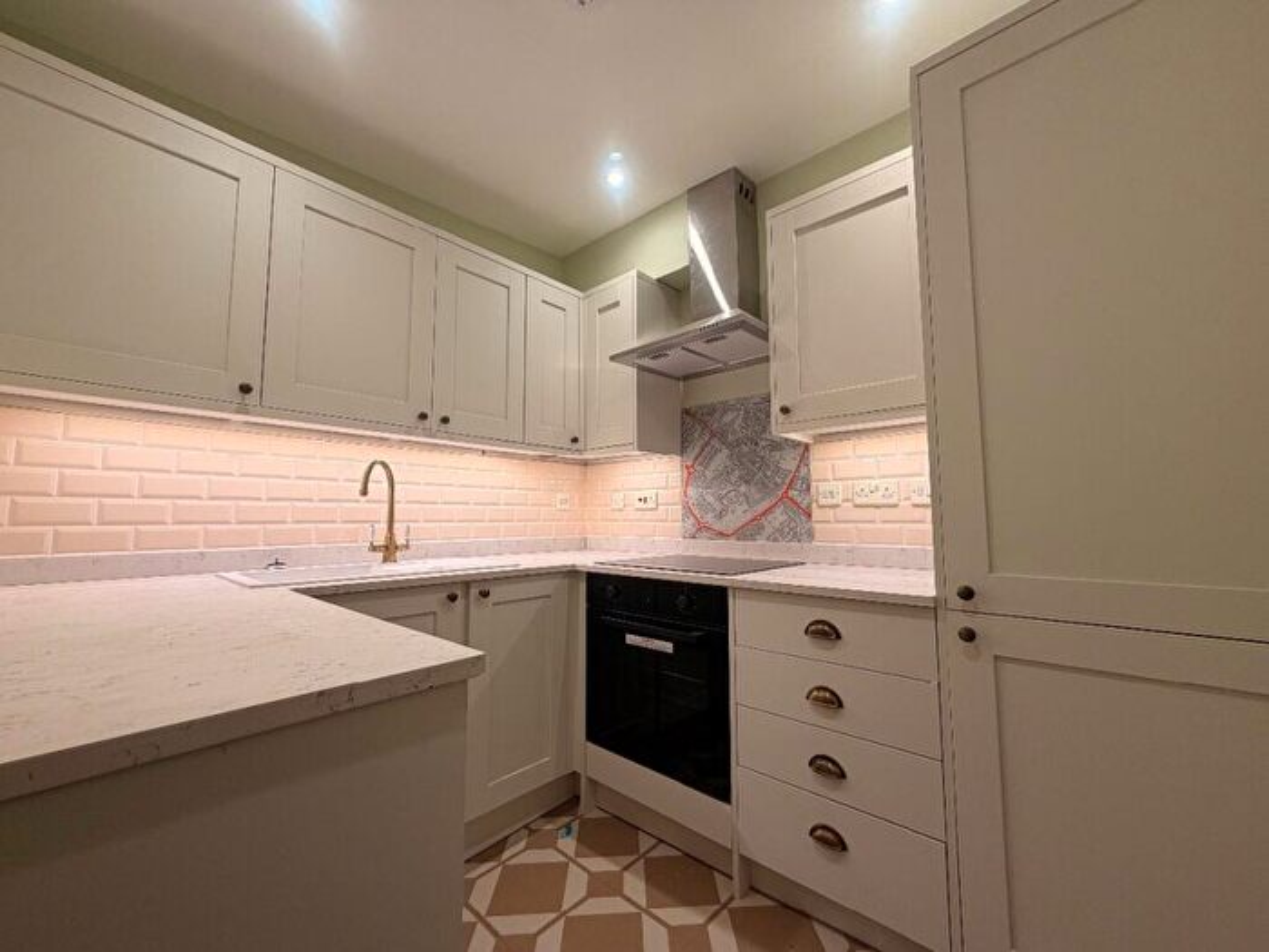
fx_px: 513
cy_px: 476
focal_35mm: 14
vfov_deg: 85.7
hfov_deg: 102.1
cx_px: 634
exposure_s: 1/100
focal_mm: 2.22
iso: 100
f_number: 2.2
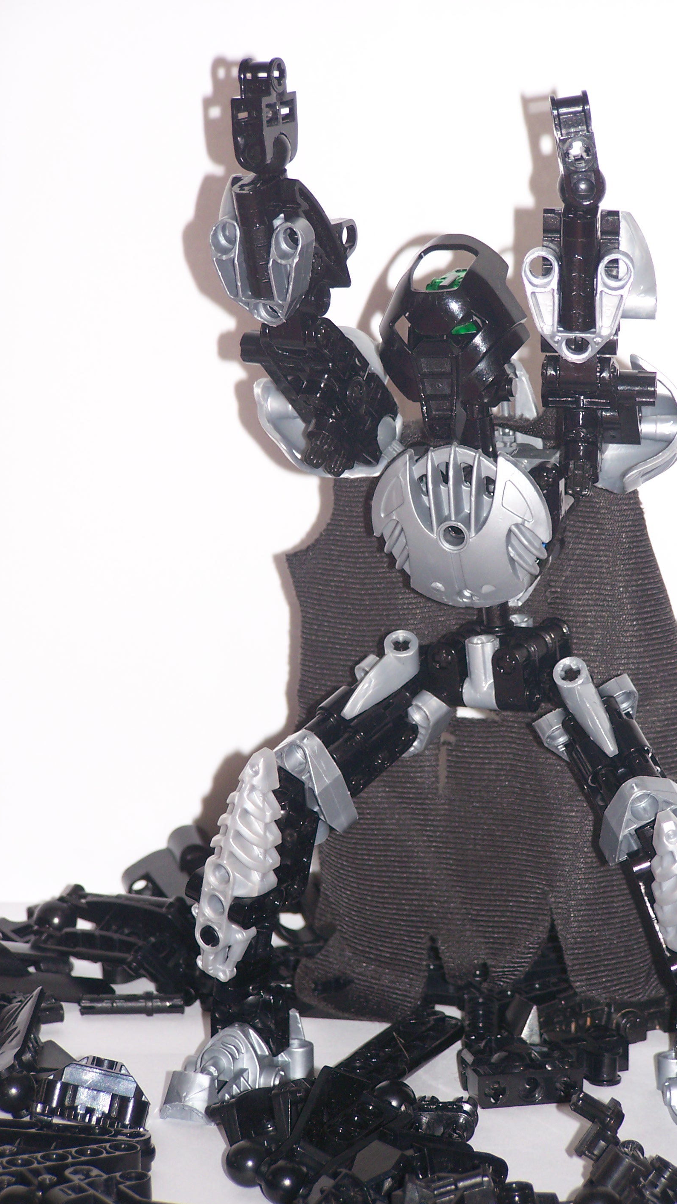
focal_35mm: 185
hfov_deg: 6.6
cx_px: 432
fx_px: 5902
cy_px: 601
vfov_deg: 11.6
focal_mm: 28
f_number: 3.2
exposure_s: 1/125
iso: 80
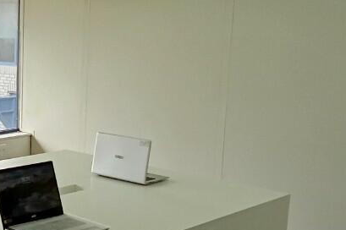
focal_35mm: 73
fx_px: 701
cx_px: -18
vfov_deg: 18.6
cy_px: 134
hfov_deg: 26.0
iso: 125
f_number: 2
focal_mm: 2.78
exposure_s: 1/50
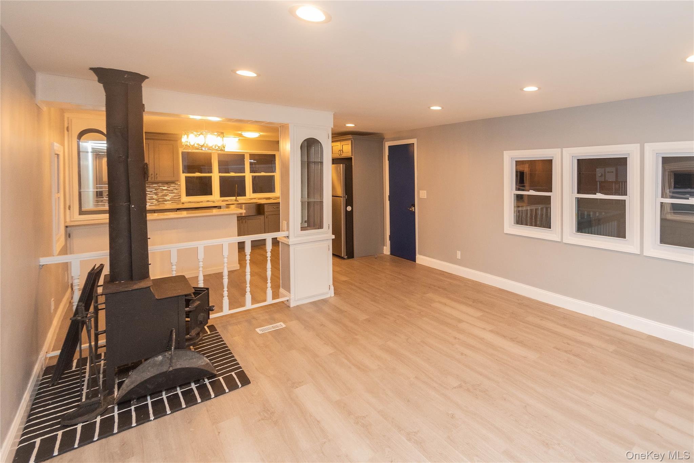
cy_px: 232
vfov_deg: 77.3
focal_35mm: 15
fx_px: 289
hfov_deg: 100.4
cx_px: 347
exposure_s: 1/60
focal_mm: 10
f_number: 5.6
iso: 1600
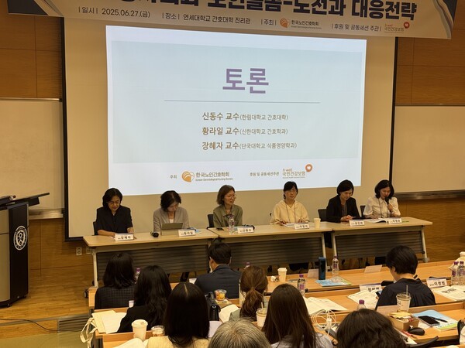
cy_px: 174
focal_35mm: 48
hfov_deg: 39.7
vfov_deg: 30.3
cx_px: 232
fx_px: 645
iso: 50
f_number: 1.78
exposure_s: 1/60
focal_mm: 6.76
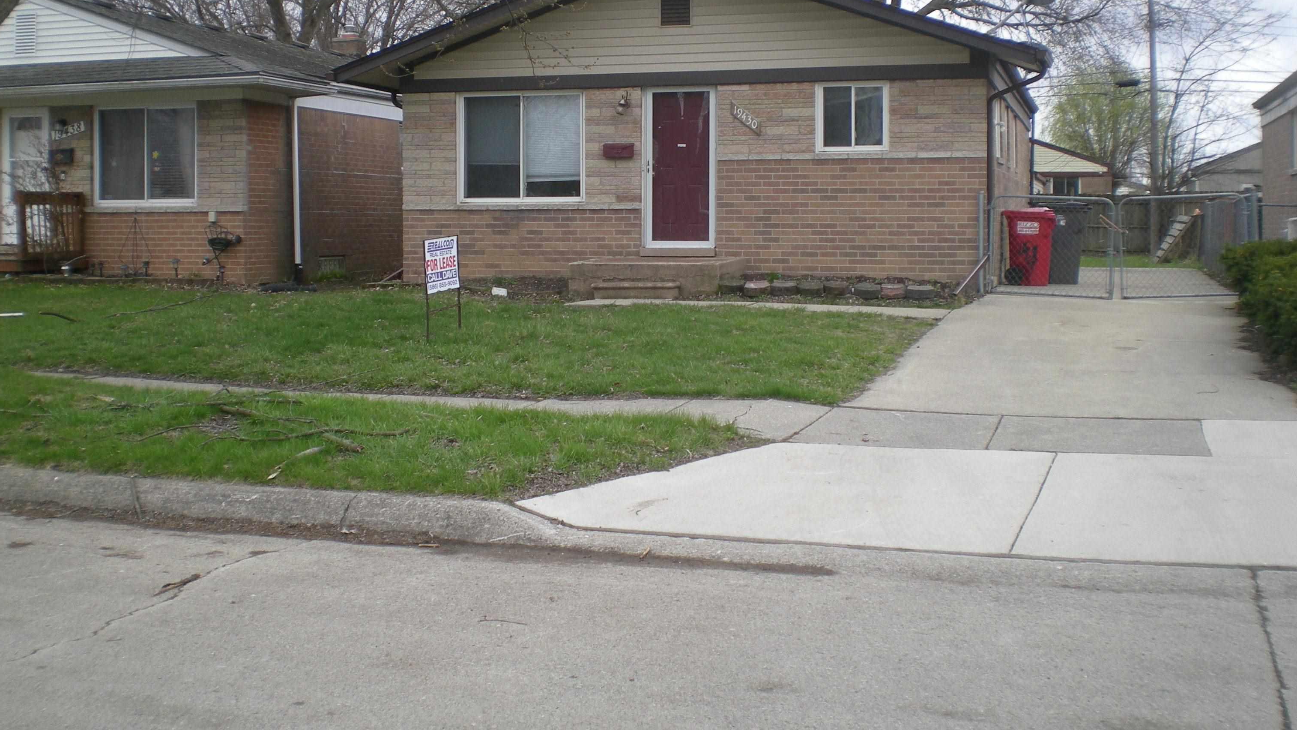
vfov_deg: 28.2
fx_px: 1444
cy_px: 257
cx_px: 648
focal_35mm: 42
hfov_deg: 48.4
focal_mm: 6.3
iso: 50
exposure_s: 1/145
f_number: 4.6
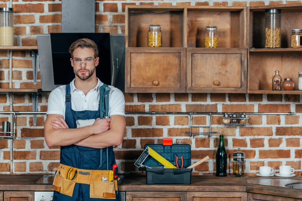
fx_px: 856
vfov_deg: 13.4
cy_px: 100
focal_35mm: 102
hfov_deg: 20.0
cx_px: 151
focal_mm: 102
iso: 100
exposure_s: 1/160
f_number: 4
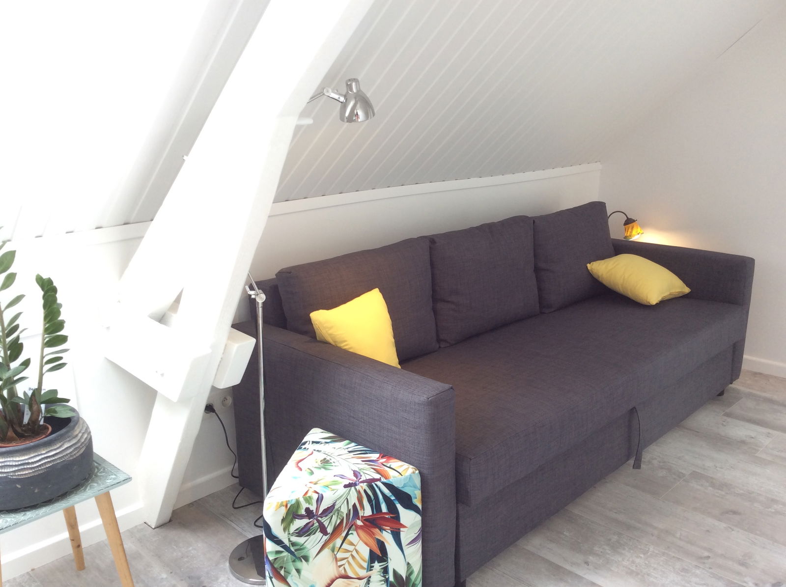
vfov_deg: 44.1
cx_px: 393
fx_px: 726
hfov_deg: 56.9
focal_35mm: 32
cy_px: 294
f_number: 2.4
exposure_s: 1/33
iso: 32
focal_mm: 3.3
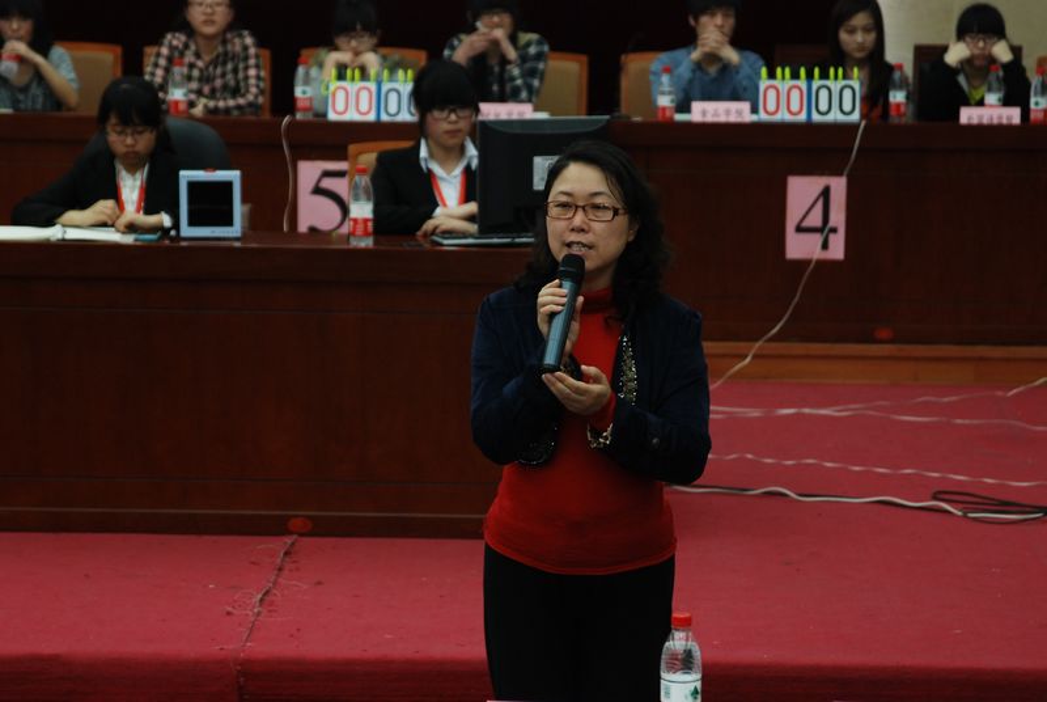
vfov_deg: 12.2
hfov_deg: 18.2
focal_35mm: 112
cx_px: 524
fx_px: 3277
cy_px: 351
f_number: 4
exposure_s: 1/60
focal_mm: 75
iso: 500
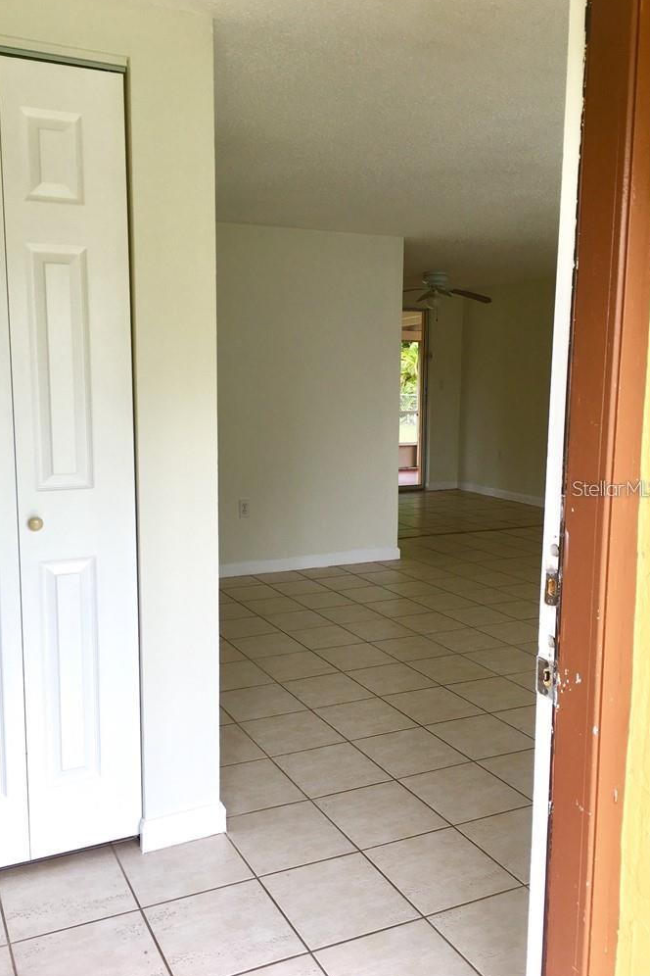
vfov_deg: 60.3
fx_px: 840
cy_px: 488
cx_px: 289
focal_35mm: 31
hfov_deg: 42.3
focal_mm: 4.15
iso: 25
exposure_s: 1/136
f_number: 2.2
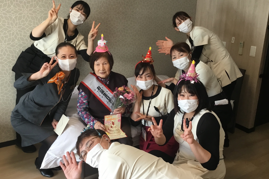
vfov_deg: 40.0
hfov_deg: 57.2
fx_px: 247
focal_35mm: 33
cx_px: 135
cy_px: 87
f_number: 2.4
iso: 40
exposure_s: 1/30
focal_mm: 3.3
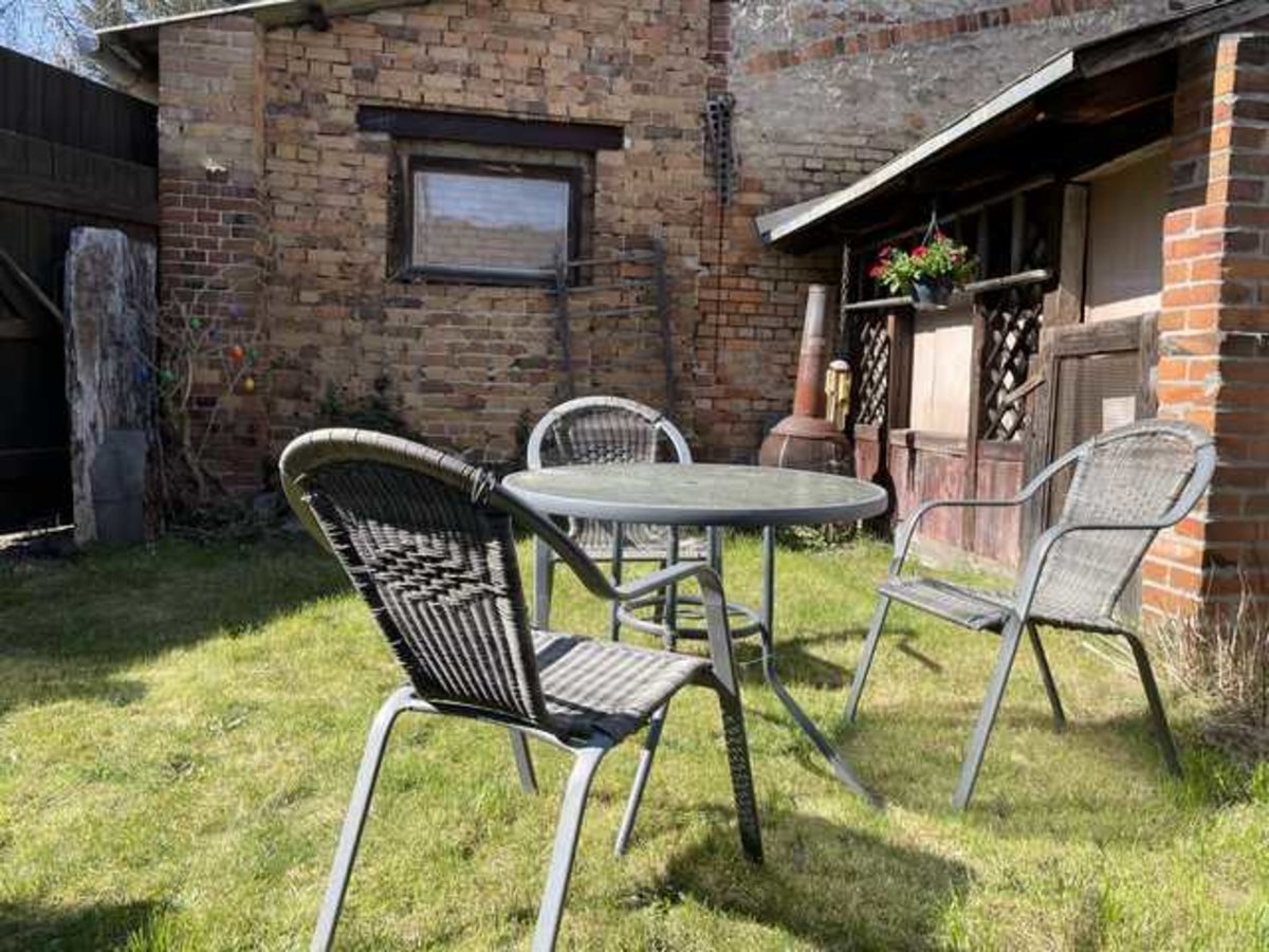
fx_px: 953
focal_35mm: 26
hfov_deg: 67.3
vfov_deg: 53.1
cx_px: 634
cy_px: 476
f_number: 1.6
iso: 32
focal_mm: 4.2
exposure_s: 1/1715
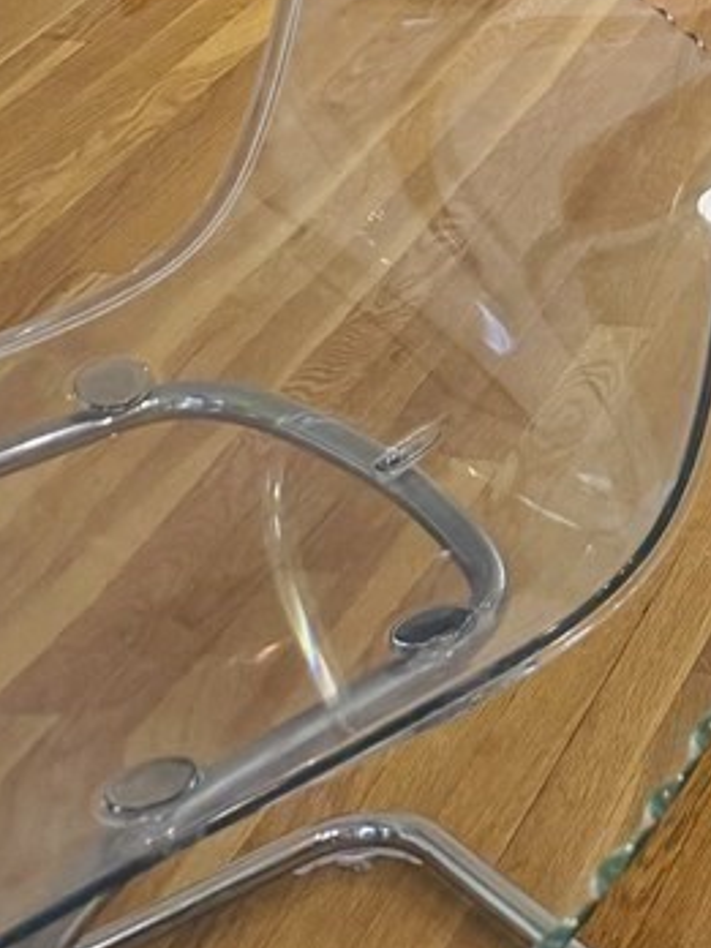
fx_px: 2903
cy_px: -828
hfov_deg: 12.2
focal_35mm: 106
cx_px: 1457
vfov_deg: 15.5
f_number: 1.78
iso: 160
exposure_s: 1/120
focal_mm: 6.76
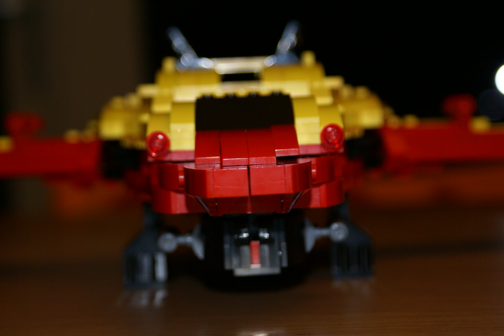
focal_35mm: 90
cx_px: 252
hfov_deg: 22.6
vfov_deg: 15.2
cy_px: 168
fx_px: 1260
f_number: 5.6
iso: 400
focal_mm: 60
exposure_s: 1/100
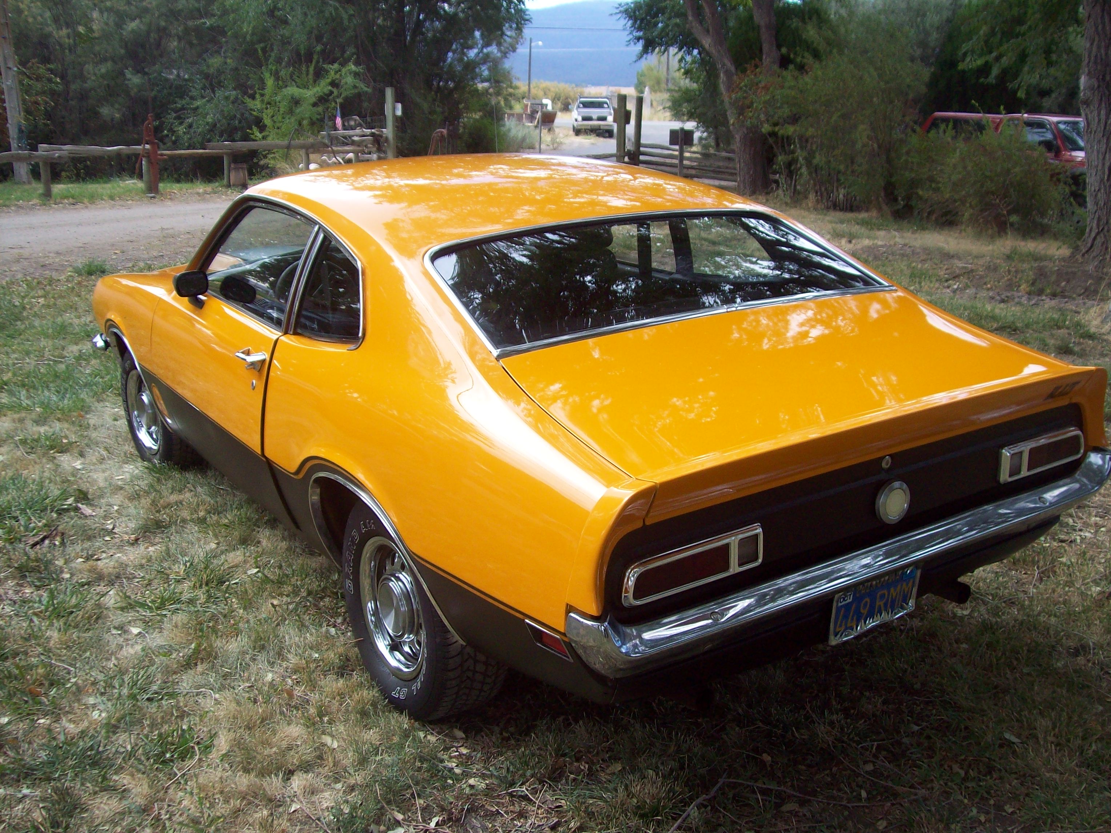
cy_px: 416
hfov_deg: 51.4
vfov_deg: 39.7
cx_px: 556
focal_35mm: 36
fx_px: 1155
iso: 80
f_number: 2.7
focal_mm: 6
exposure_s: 1/279
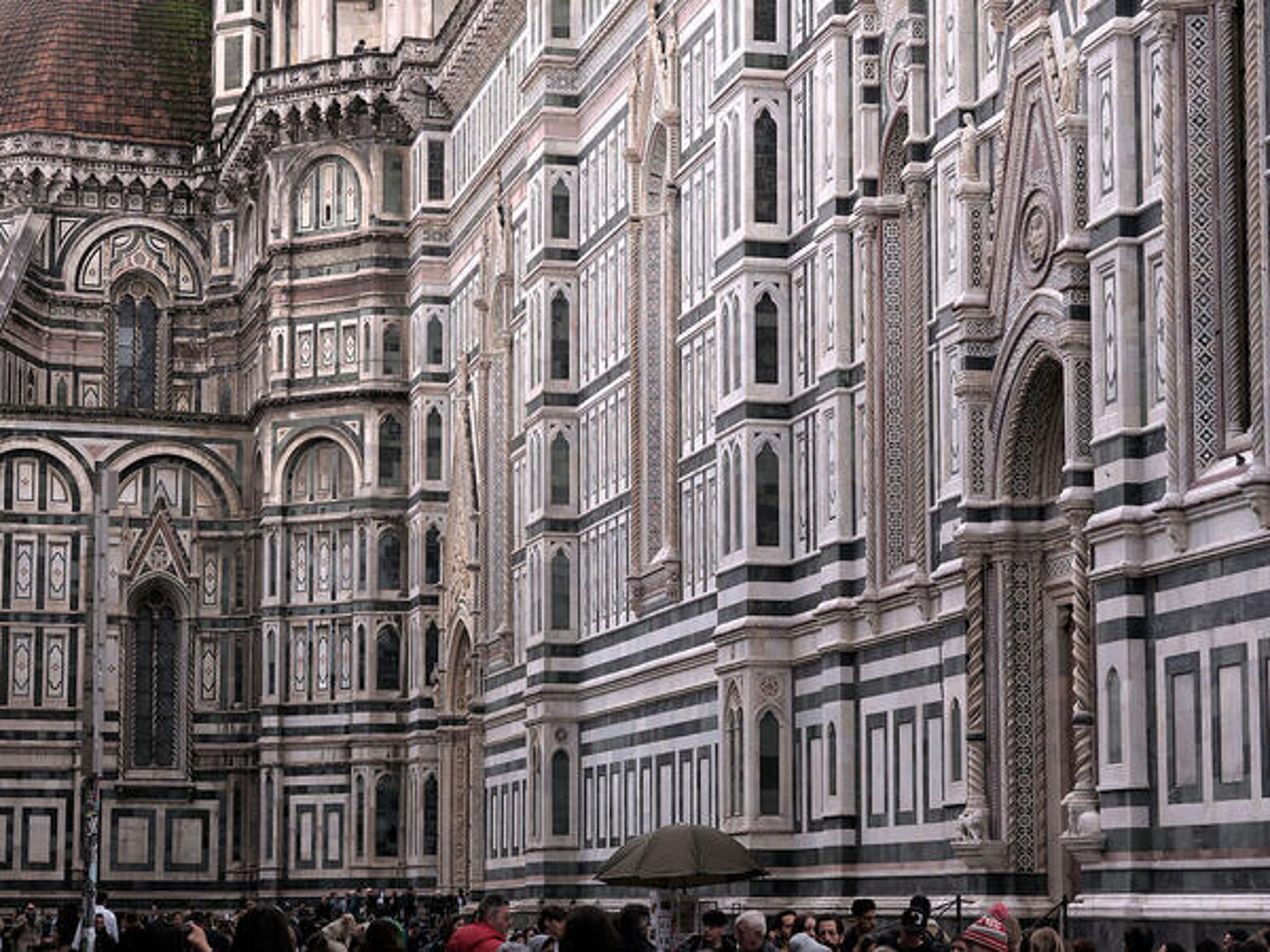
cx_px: 635
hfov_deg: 24.4
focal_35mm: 80
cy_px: 476
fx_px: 2935
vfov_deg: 18.4
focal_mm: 40
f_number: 7.1
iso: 200
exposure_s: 1/125
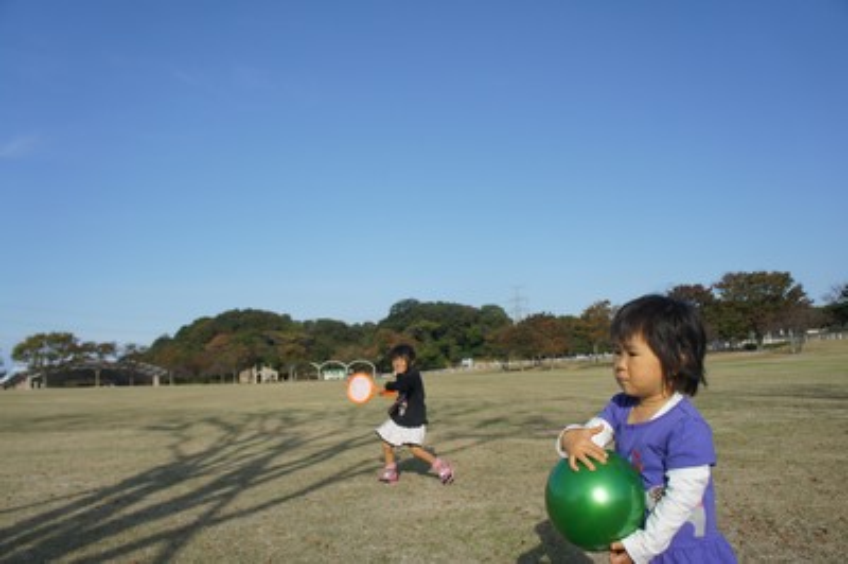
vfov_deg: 47.9
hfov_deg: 67.4
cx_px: 424
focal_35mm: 27
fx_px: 635
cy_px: 282
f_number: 5
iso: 200
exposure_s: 1/1250
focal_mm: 18
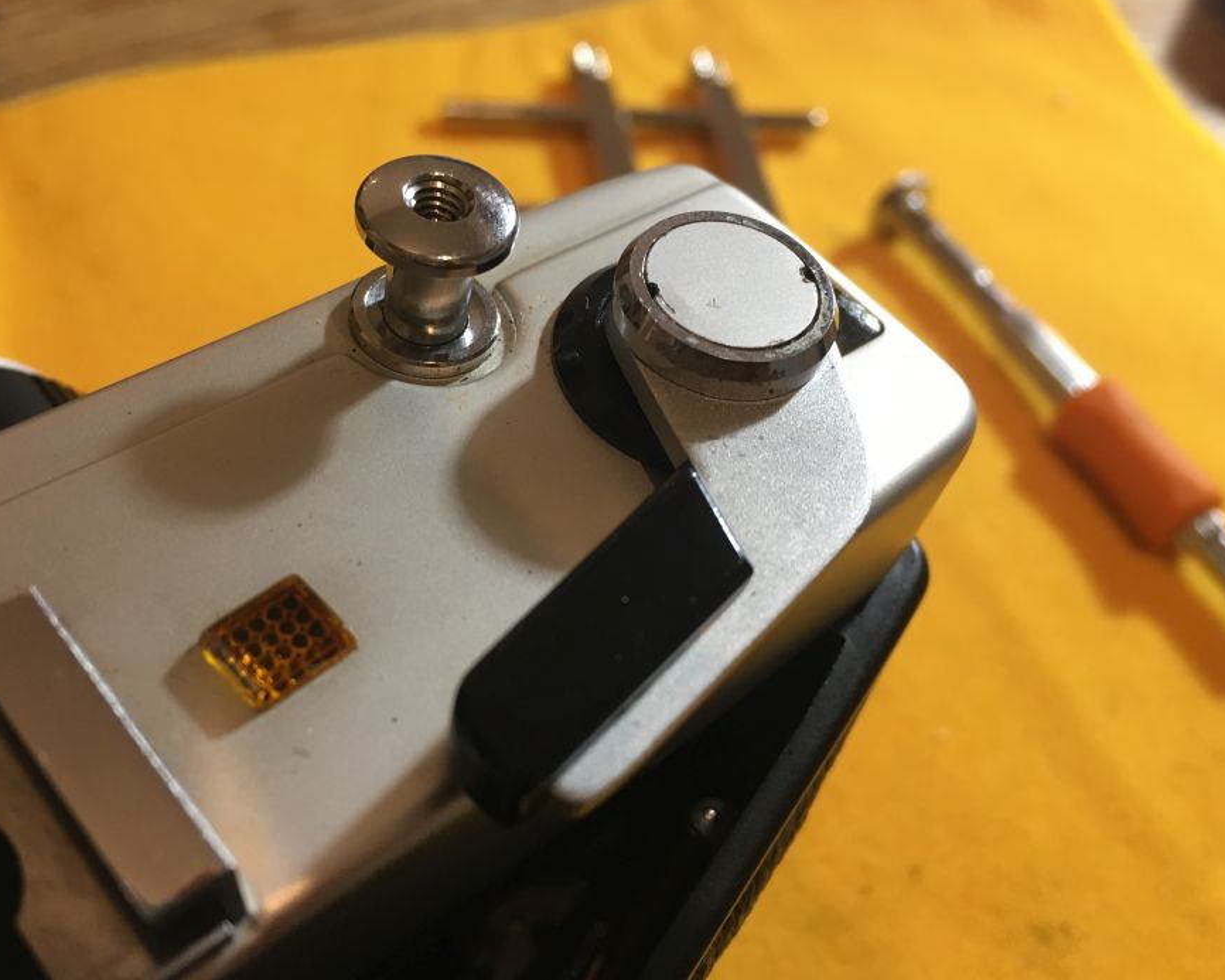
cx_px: 540
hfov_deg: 52.7
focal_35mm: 34
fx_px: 1233
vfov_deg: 43.3
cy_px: 536
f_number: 2.2
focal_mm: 4.15
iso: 80
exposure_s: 1/30
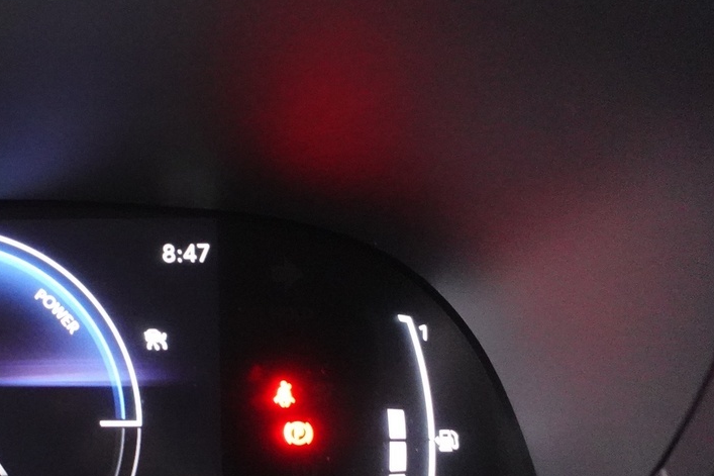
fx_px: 1091
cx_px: -69
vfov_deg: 24.3
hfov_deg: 32.1
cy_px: 365
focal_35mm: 55
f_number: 1.8
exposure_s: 1/30
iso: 3200
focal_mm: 9.4
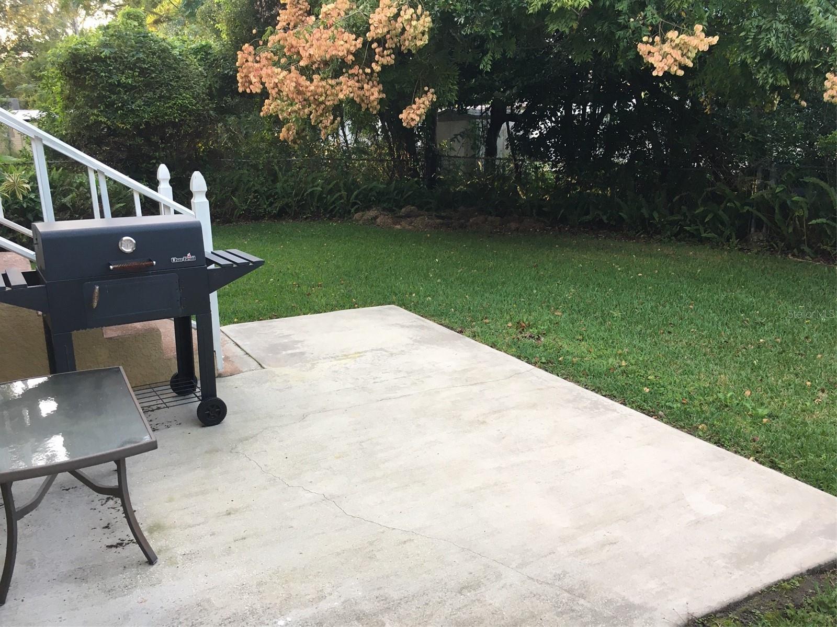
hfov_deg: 61.7
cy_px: 314
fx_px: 701
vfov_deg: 48.2
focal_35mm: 29
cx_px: 418
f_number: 2.2
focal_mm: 4.15
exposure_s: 1/40
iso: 25
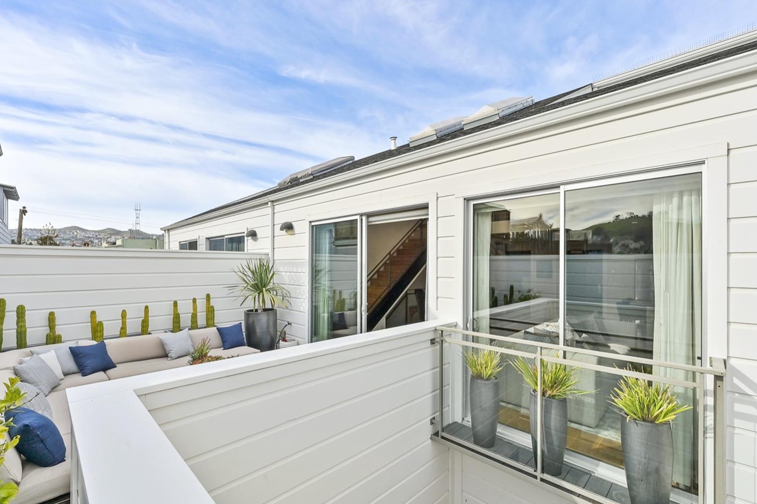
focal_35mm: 16
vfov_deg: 73.6
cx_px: 355
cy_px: 267
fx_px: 336
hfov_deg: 96.7
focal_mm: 15
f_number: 11
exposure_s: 1/800
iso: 400
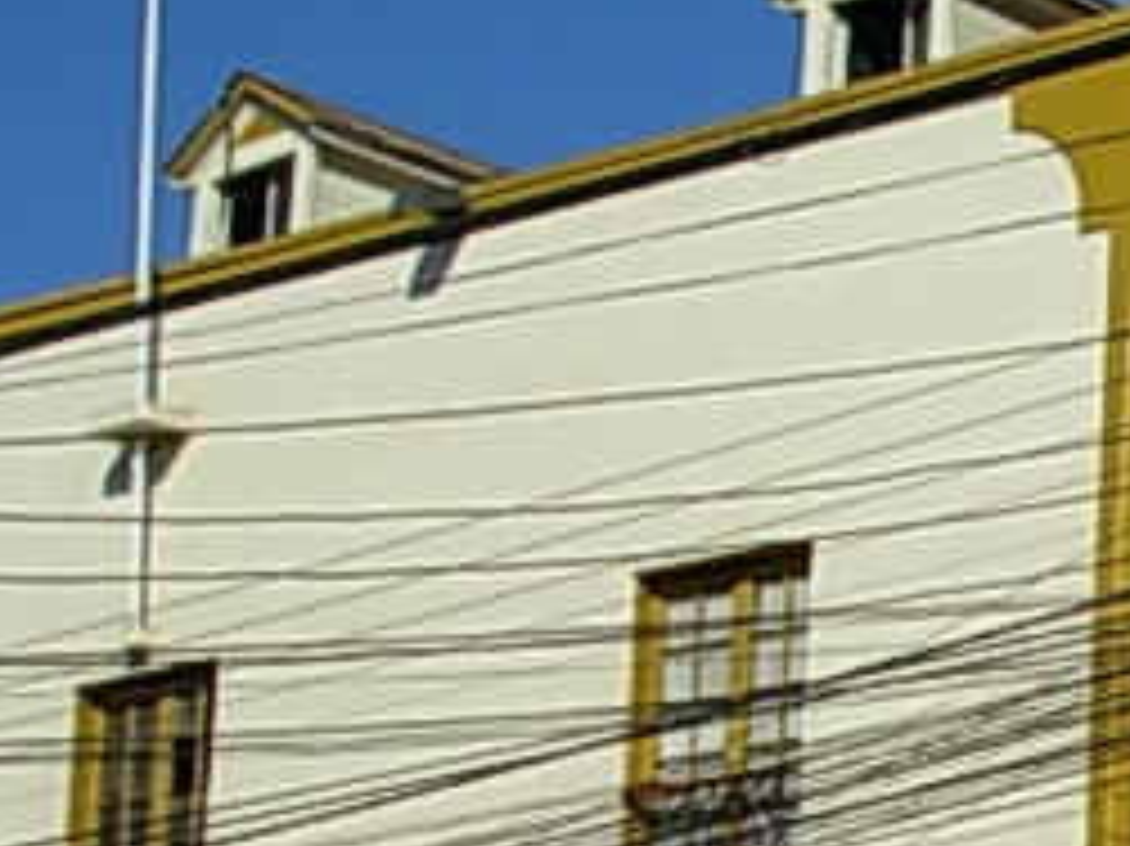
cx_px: 2044
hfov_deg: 11.8
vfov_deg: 9.5
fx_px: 5057
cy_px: 810
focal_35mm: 155
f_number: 4.9
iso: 50
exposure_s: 1/939
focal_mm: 6.3
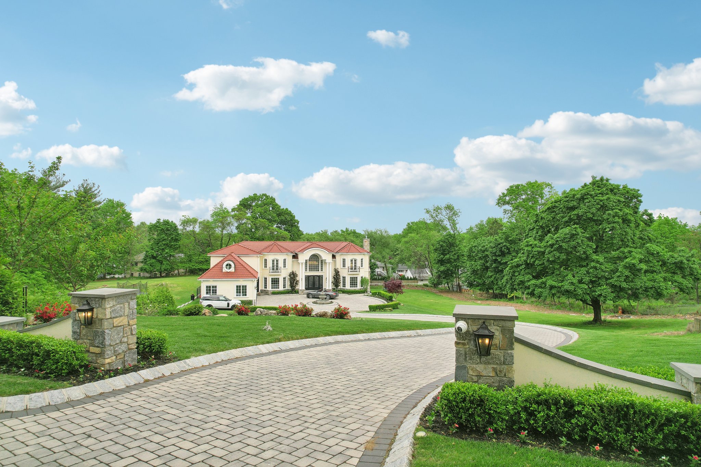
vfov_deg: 57.2
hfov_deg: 78.6
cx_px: 350
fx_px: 428
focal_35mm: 22
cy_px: 234
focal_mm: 8.4
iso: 100
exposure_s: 1/1250
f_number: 2.8
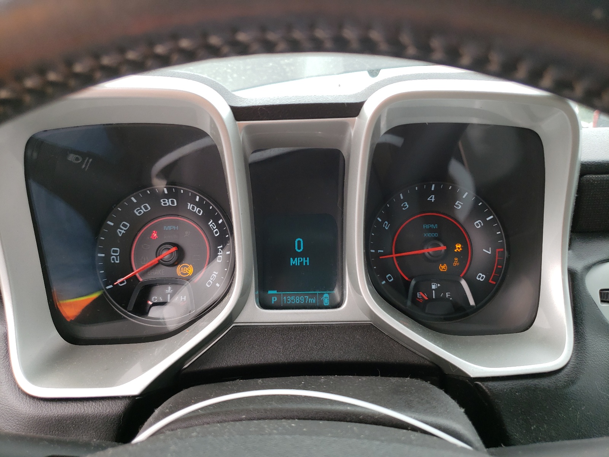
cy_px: 228
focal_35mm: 26
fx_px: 457
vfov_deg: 53.1
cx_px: 304
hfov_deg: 67.3
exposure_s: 1/161
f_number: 1.5
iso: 50
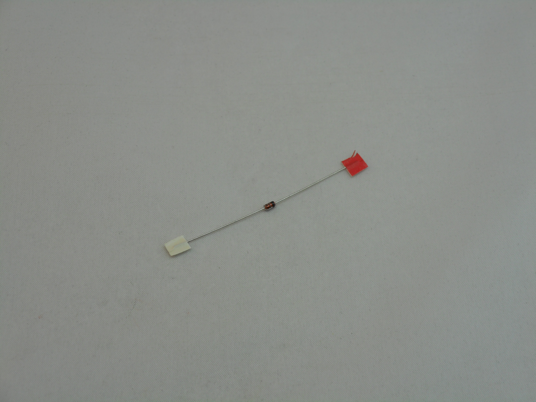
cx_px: 268
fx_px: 1192
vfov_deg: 19.1
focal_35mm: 77
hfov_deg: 25.3
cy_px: 201
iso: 80
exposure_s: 1/50
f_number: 5.5
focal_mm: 13.8
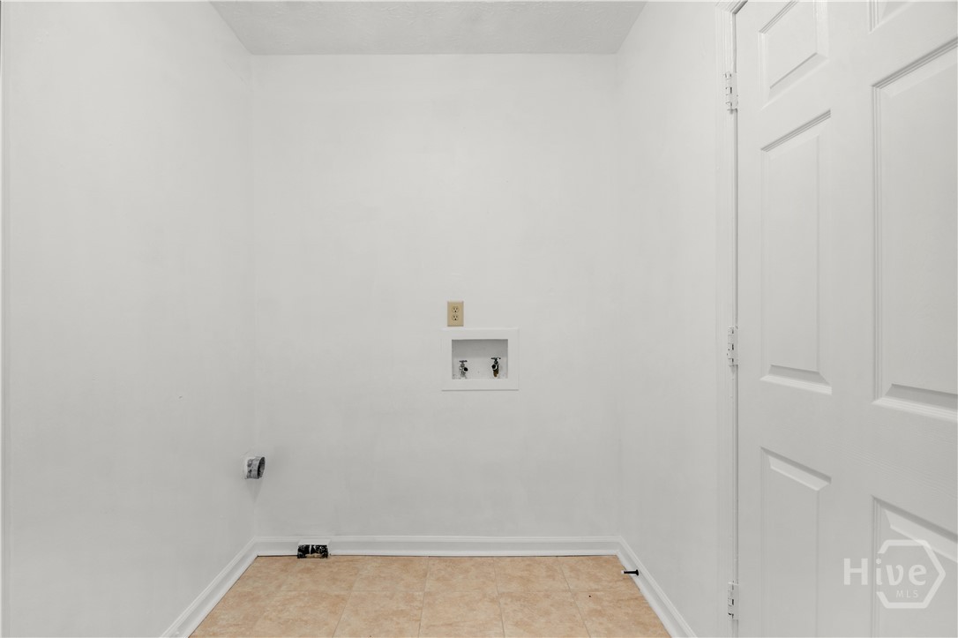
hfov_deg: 95.0
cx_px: 479
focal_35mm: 16
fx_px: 439
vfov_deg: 72.0
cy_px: 319
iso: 250
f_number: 7.1
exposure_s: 1/5
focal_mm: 11
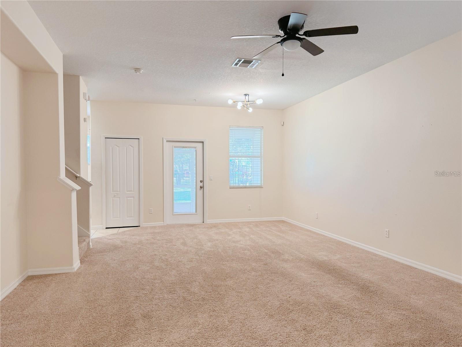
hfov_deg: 71.6
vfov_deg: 56.8
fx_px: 320
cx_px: 231
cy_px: 174
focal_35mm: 24
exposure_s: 1/60
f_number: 1.78
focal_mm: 6.76
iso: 125
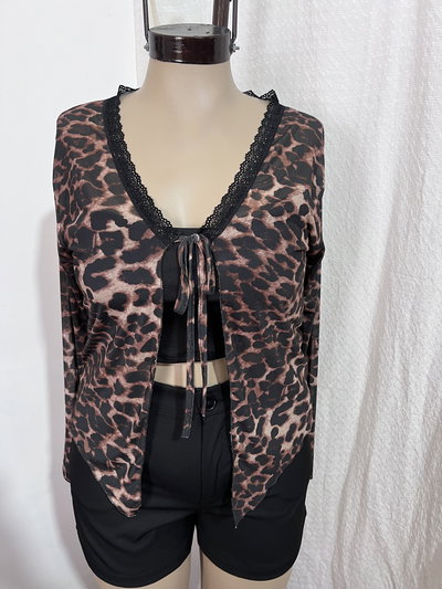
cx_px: 221
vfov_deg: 67.3
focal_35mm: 26
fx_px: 442
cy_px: 294
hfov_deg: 53.1
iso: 125
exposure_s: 1/50
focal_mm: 5.7
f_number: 1.5
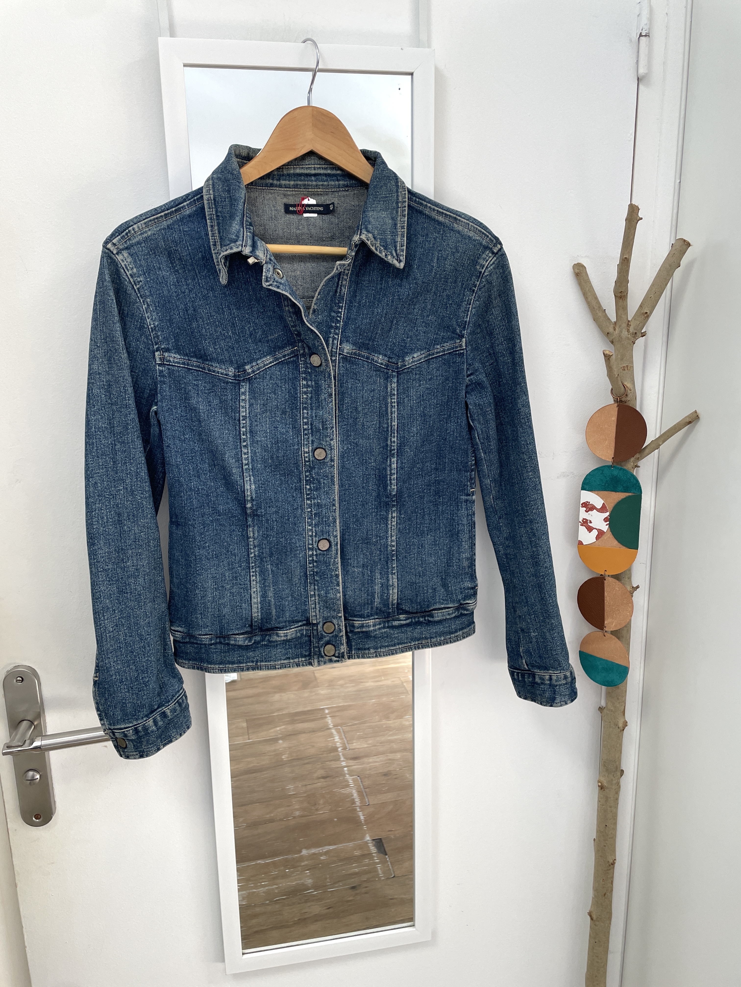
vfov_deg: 67.3
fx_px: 742
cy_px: 494
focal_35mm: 26
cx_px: 370
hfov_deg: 53.1
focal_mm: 4.2
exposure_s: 1/100
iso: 80
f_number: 1.6
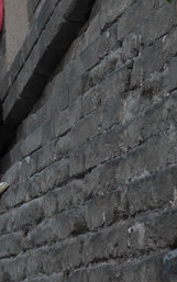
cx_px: 26
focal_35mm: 173
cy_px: 126
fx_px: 1333
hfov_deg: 7.6
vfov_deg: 12.1
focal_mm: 13.7
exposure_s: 1/100
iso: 400
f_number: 2.1
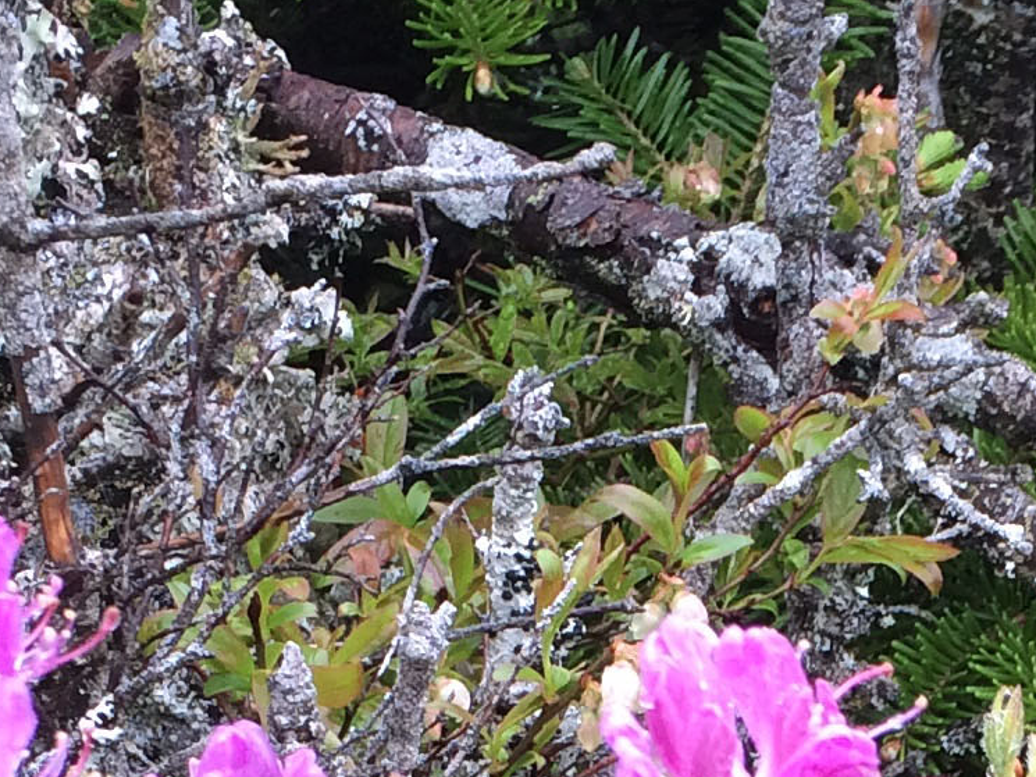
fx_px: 3802
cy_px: 1384
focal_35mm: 127
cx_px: 893
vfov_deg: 10.9
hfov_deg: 15.4
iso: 50
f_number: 2.2
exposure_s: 1/60
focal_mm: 4.15
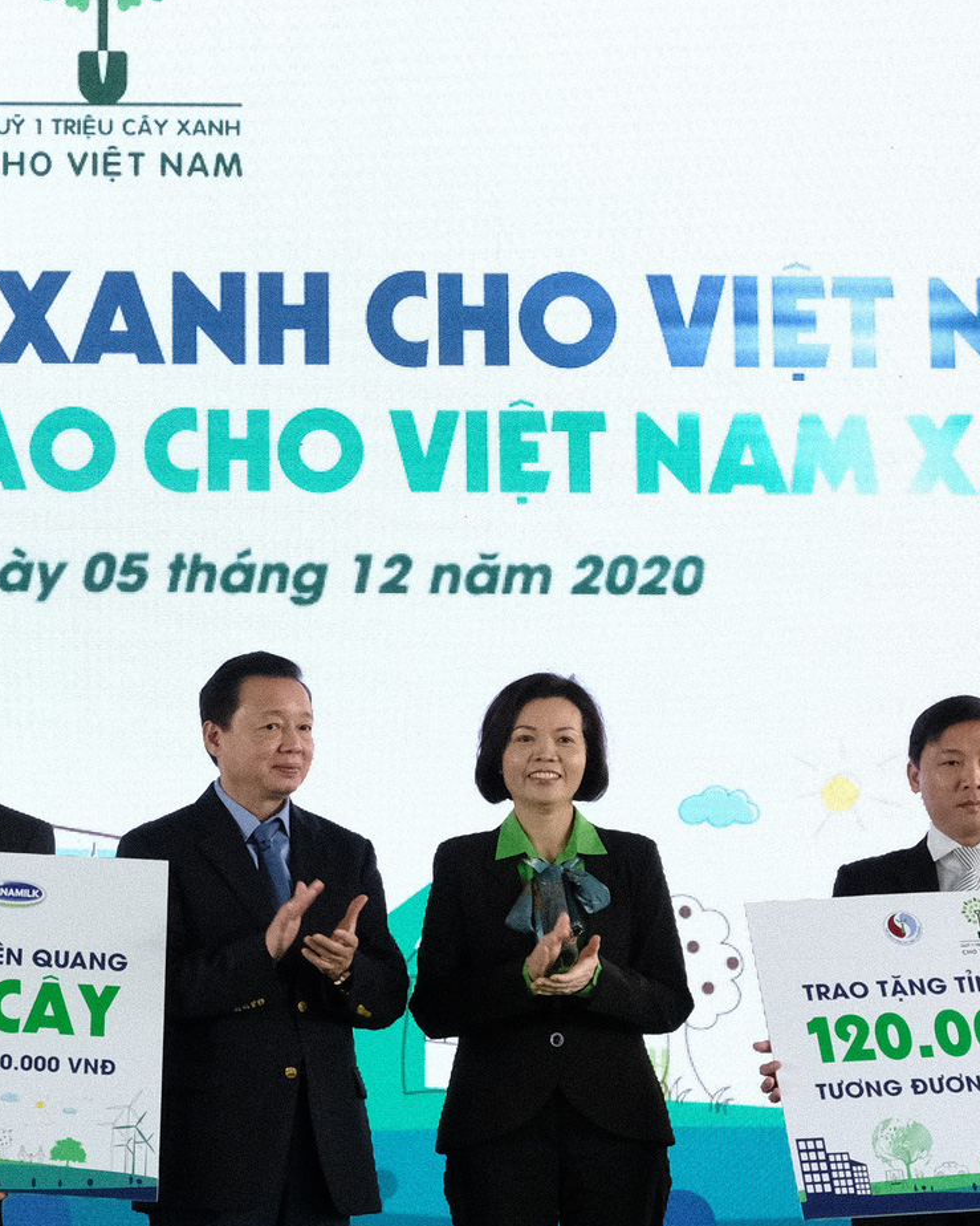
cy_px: 563
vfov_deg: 16.4
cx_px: 78
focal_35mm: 117
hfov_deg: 13.1
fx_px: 4243
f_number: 5.6
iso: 1600
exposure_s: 1/125
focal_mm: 30.2
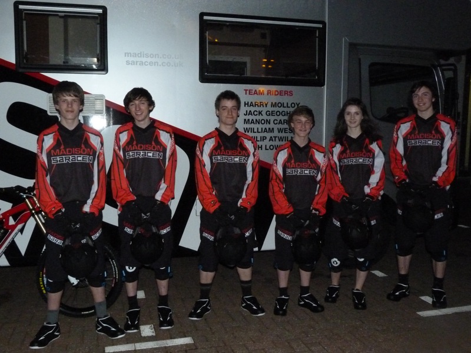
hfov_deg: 54.0
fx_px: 463
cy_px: 176
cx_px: 236
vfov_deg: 41.8
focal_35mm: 34
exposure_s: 1/60
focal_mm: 6.2
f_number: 5
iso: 800
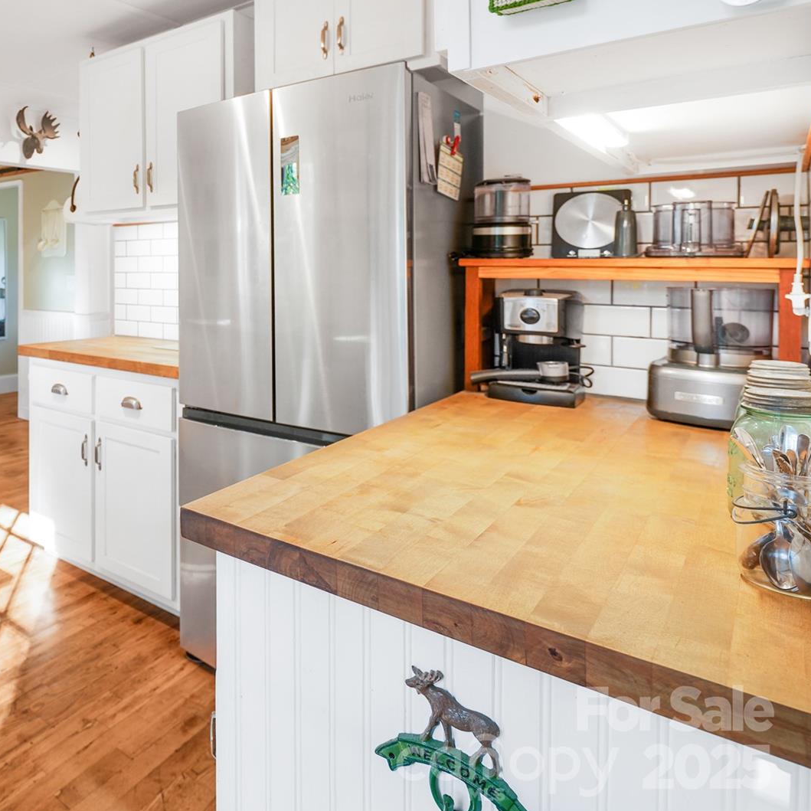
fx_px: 610
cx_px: 45
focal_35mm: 23
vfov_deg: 66.3
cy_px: 308
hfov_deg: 55.7
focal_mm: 14
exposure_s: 1/10
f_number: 4.5
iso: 100
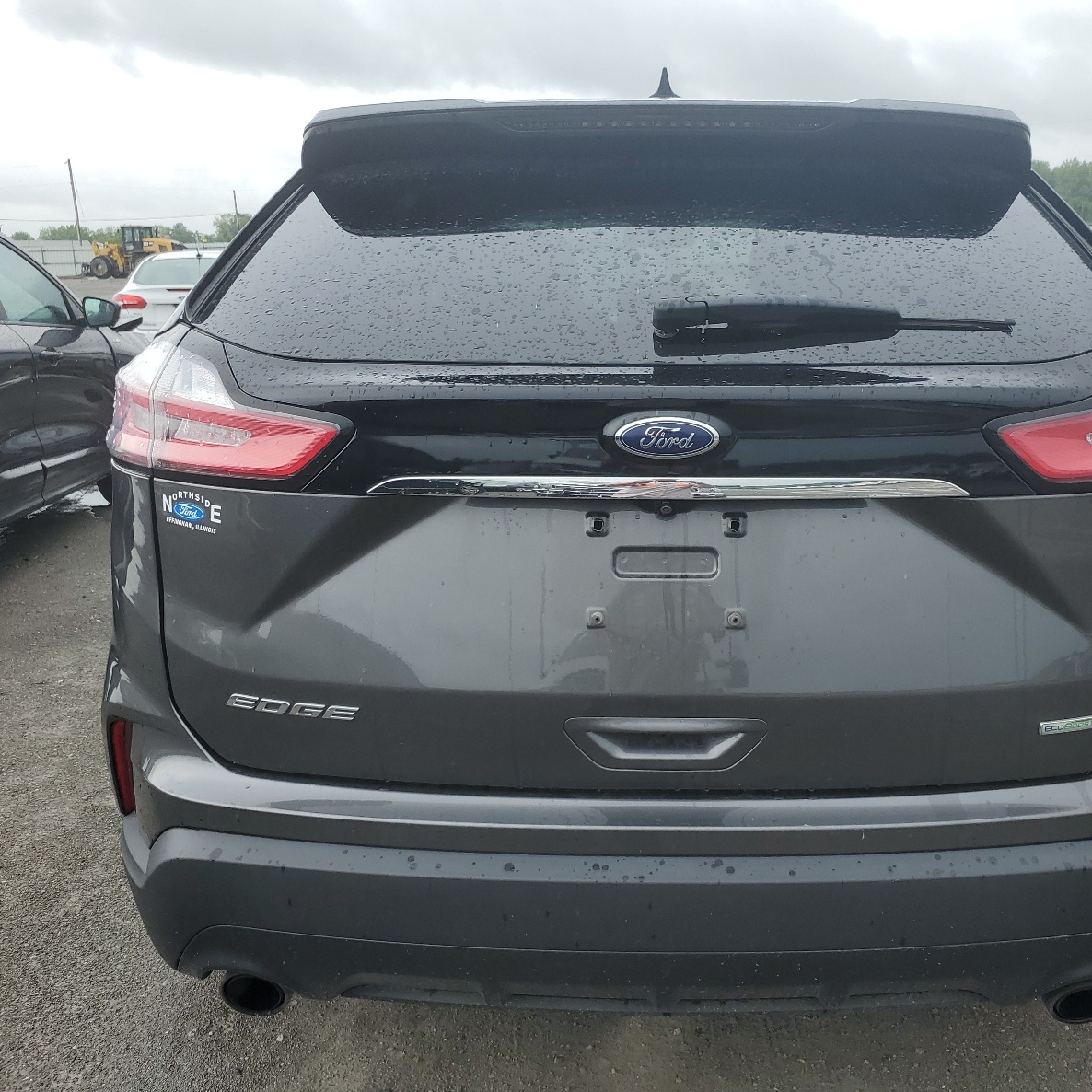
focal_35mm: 31
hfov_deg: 52.2
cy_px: 546
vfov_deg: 52.5
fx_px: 1106
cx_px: 656
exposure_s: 1/1667
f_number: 1.5
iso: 50
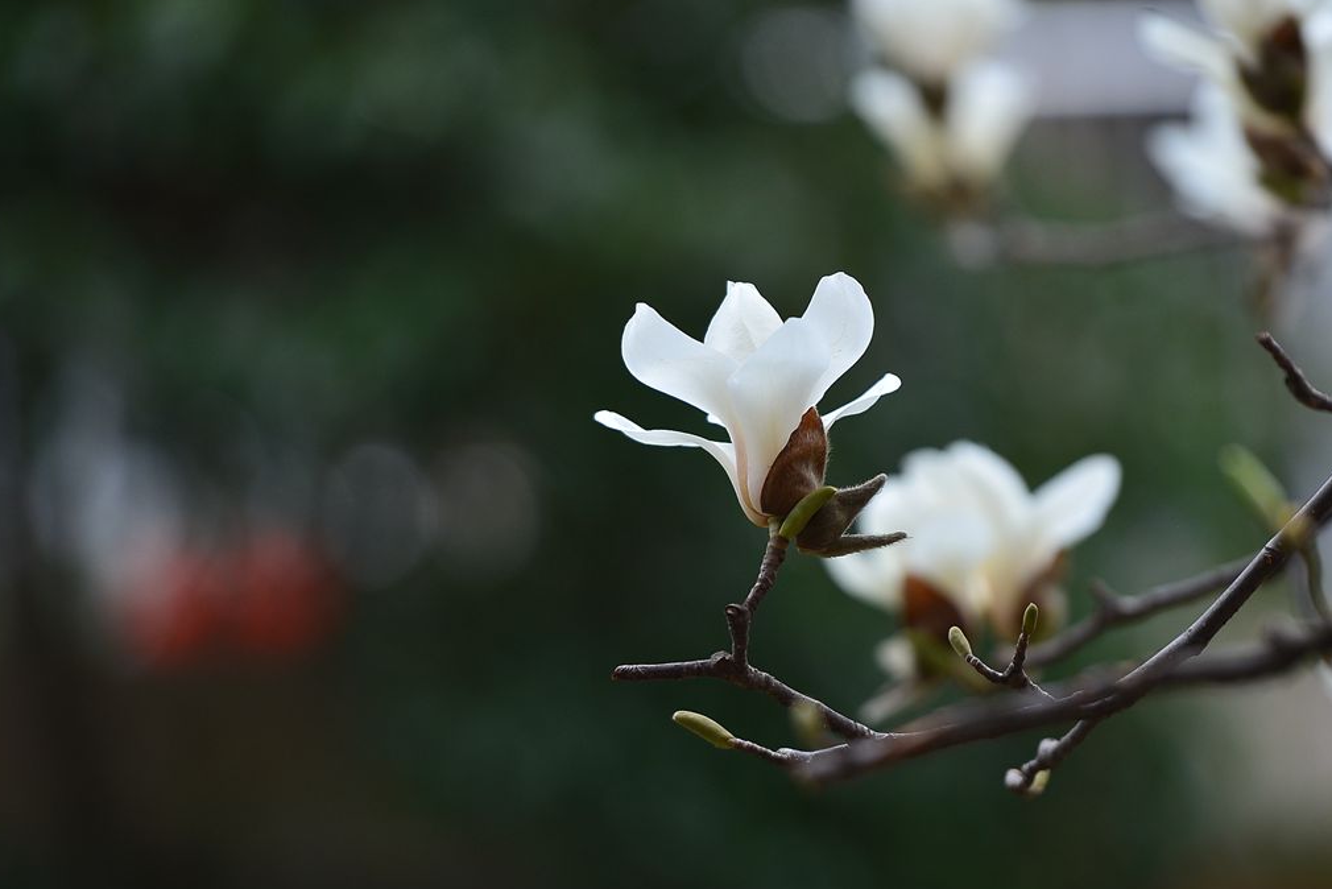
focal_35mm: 267
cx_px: 833
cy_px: 509
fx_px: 9881
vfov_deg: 5.2
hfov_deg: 7.7
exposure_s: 1/250
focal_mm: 200
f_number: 2.8
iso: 320
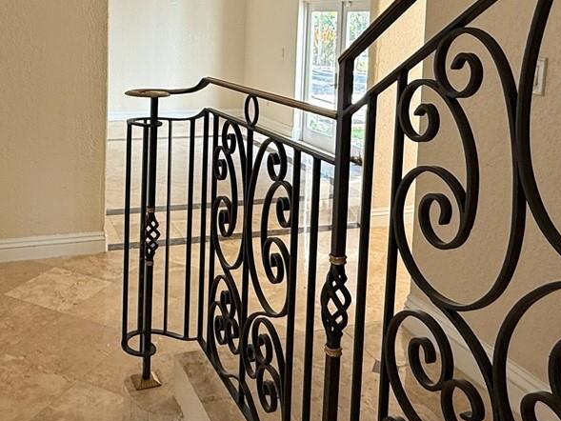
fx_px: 616
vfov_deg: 36.1
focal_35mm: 38
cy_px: 69
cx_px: 198
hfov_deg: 48.3
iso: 80
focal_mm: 2.22
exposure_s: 1/99
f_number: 2.2
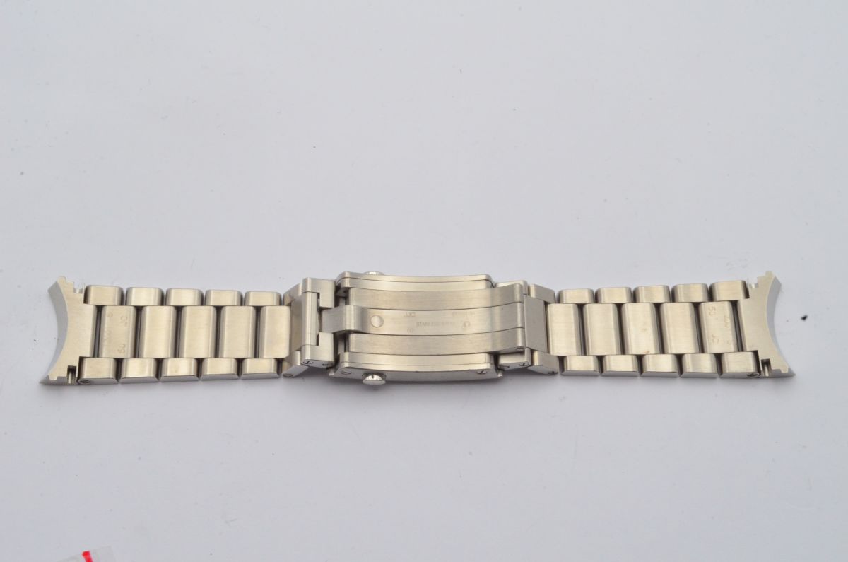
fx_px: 1411
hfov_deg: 33.5
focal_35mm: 60
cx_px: 424
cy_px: 281
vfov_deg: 22.5
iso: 1250
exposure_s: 1/30
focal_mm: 40
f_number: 29
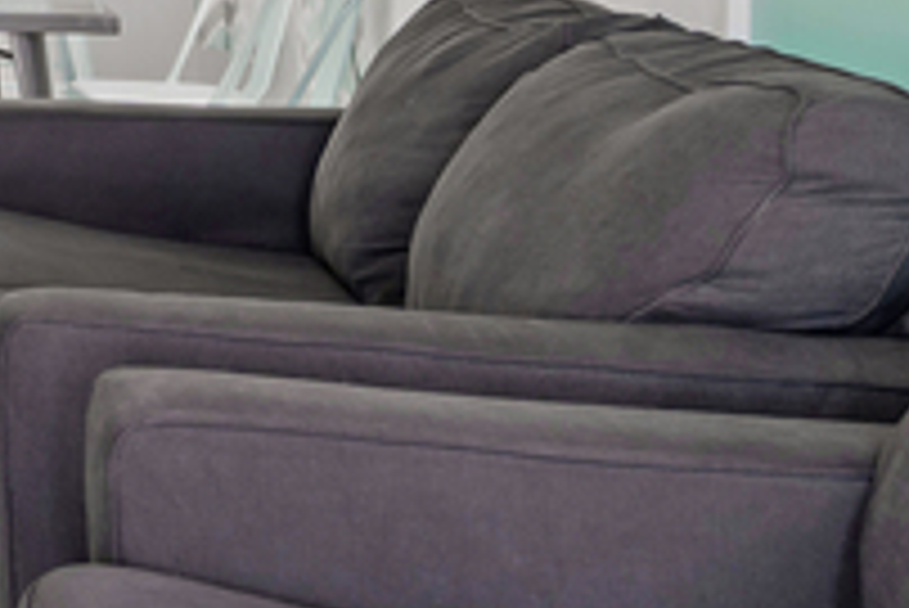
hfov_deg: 17.2
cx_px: -1017
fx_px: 1920
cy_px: -214
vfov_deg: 16.8
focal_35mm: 76
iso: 320
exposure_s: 1/13
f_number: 8
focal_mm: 15
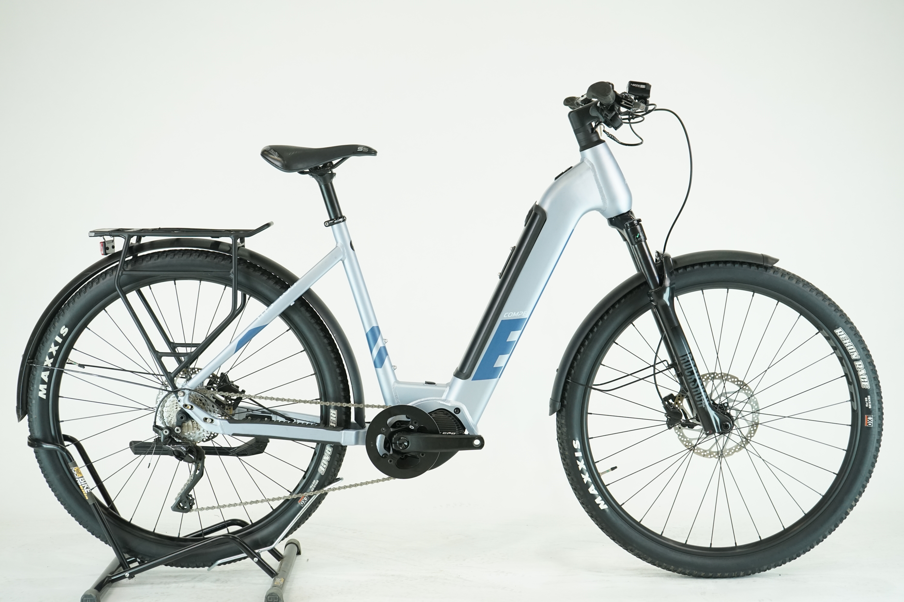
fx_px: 1281
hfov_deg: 38.9
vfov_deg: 26.5
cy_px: 301
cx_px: 452
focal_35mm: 51
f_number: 5.6
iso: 1600
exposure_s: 1/200
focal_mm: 51
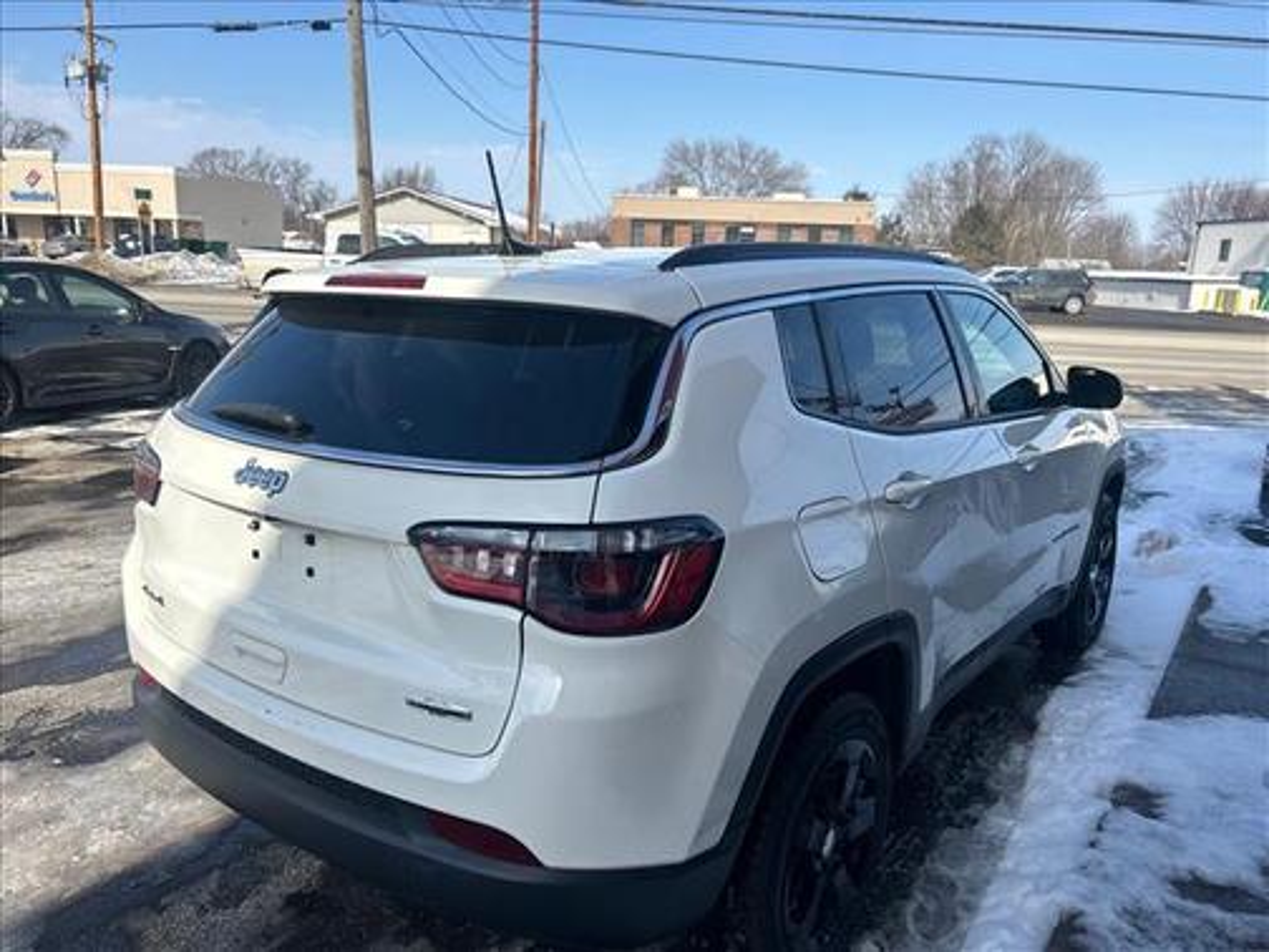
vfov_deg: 53.1
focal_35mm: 26
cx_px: 634
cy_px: 476
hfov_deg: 67.3
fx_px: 953
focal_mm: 5.7
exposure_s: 1/5319
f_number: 1.5
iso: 50
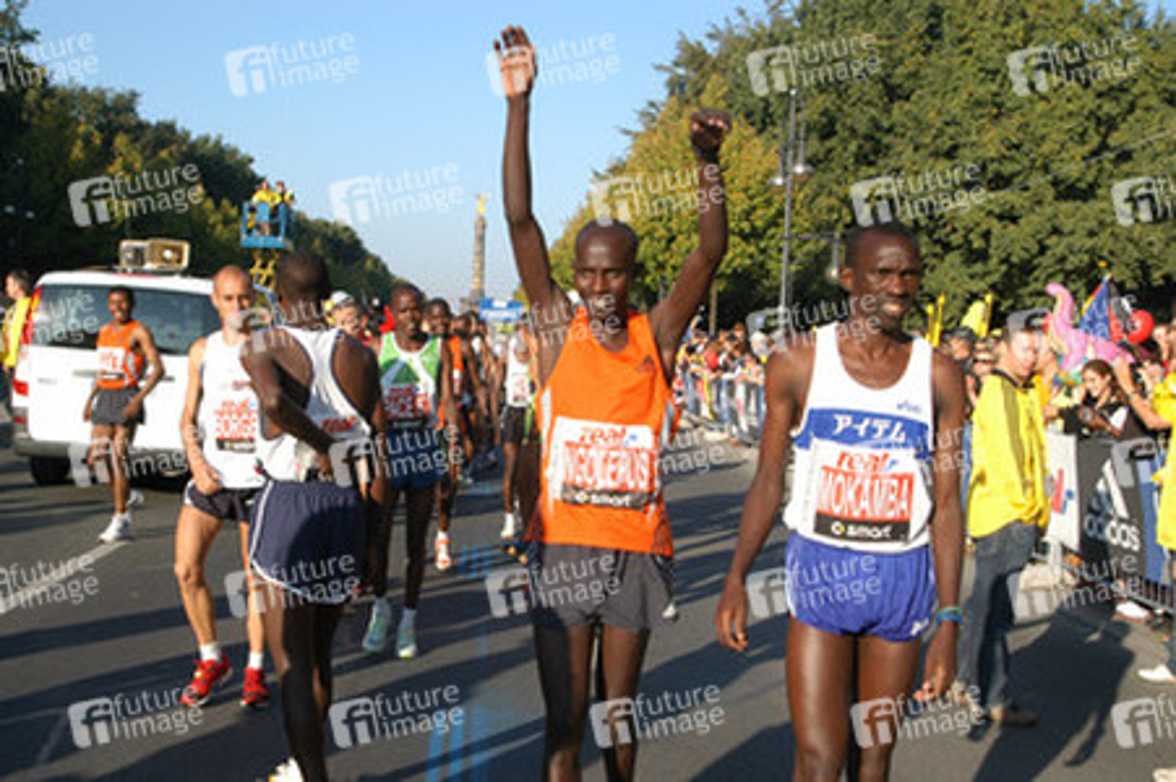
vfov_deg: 28.0
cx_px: 588
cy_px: 391
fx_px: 1567
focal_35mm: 48
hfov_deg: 41.1
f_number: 9
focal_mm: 32
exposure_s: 1/320
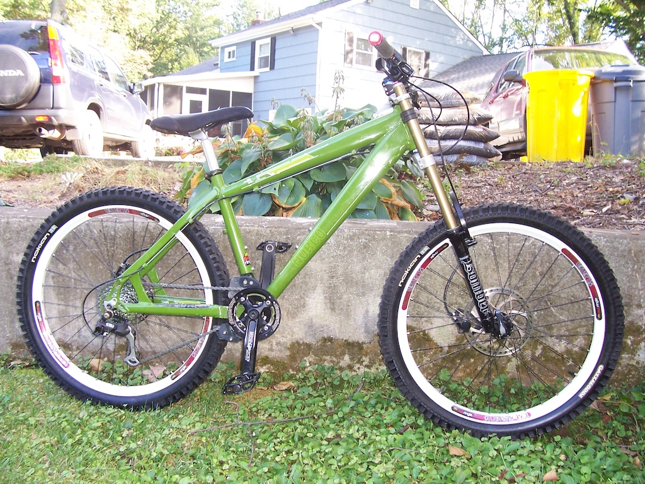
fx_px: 634
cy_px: 242
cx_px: 322
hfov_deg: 54.0
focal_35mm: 34
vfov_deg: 41.8
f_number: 2.7
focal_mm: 5.6
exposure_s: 1/60
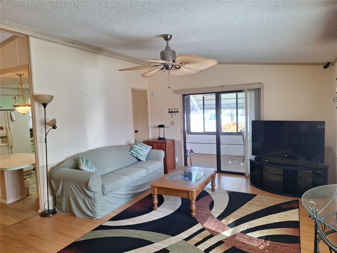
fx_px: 224
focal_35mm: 23
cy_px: 126
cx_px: 168
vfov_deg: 58.9
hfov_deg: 73.9
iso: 50
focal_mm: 5.54
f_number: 1.8
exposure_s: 1/120
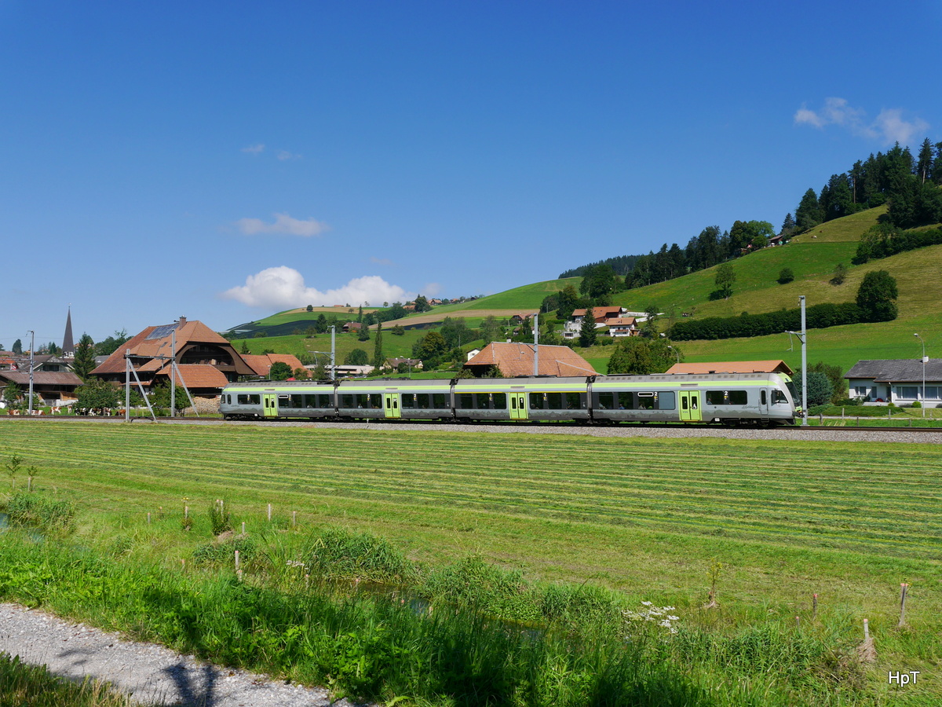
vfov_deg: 41.8
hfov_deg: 54.0
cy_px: 354
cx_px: 471
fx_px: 925
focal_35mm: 34
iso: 160
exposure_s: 1/400
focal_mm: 17
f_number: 9
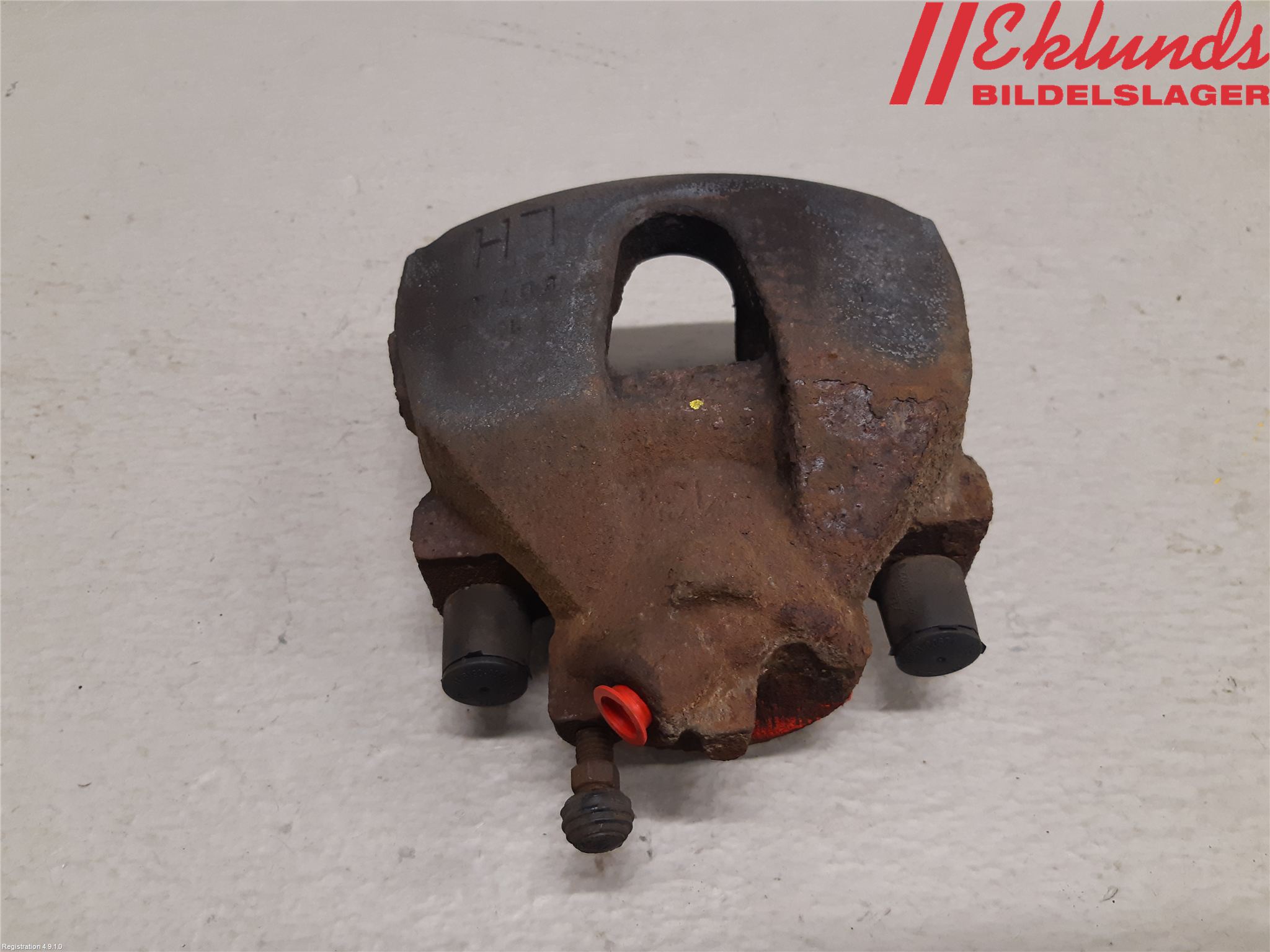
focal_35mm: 26
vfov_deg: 53.1
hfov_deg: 67.3
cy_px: 476
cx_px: 635
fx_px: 954
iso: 160
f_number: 1.7
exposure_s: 1/50
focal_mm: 3.93
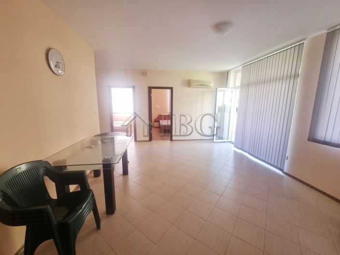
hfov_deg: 106.2
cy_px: 128
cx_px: 170
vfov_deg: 89.9
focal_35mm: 13
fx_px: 128
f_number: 2.2
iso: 125
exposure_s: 1/50
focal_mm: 2.2
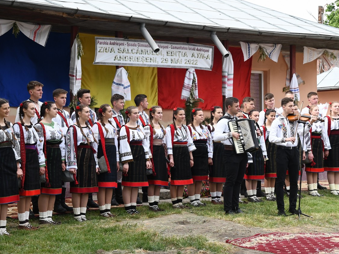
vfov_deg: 23.6
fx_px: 607
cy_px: 127
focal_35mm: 62
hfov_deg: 31.2
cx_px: 164
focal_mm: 38
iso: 640
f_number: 4.5
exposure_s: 1/1600
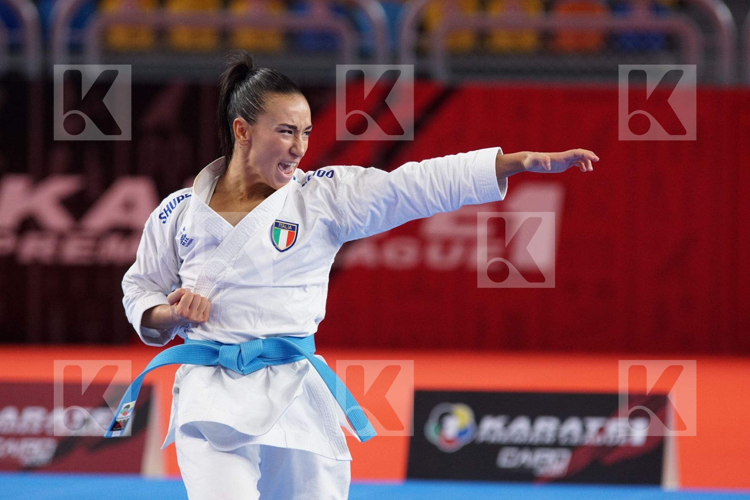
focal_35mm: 270
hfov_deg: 7.6
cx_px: 375
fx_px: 5625
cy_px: 250
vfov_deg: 5.1
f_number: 3.2
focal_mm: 180
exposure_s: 1/400
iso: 1000
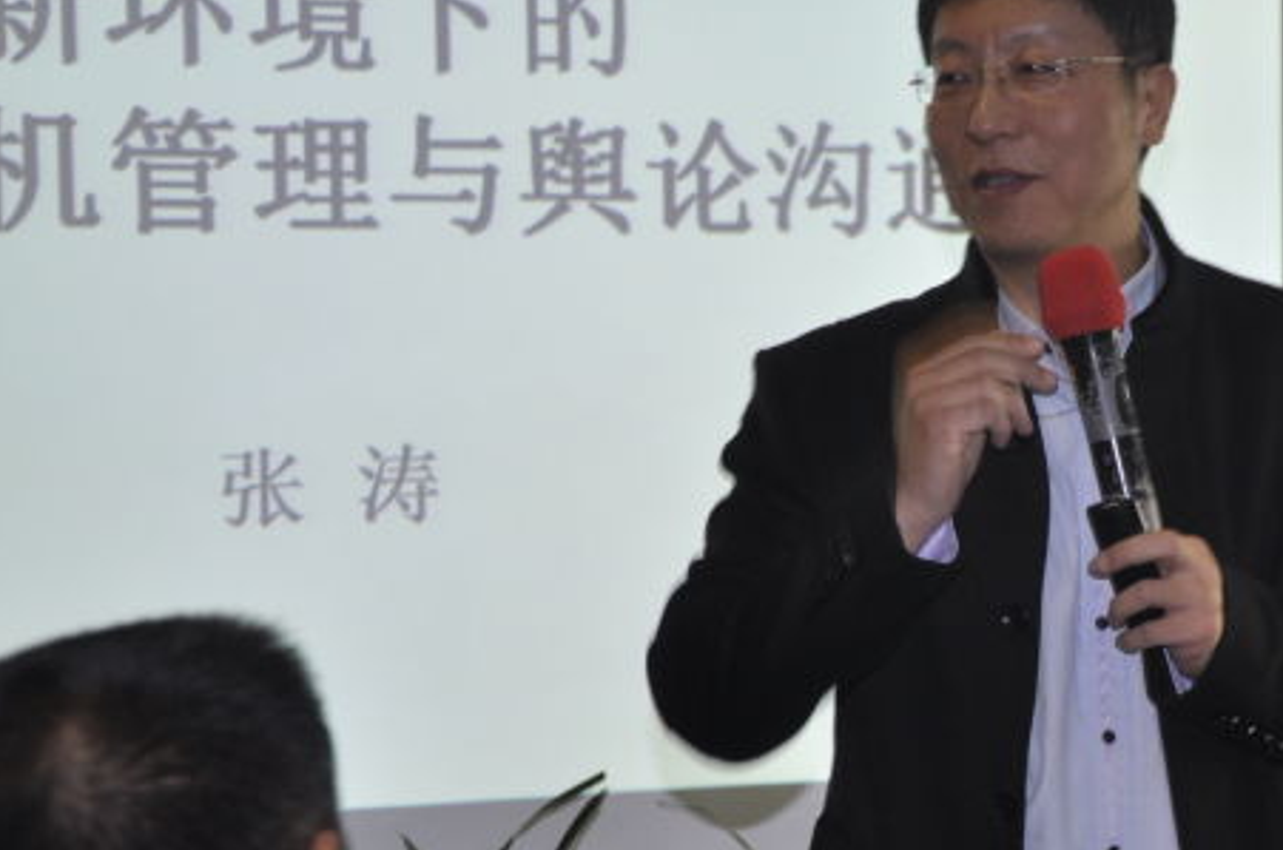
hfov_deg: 15.3
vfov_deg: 10.3
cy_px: 425
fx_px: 4732
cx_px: 1124
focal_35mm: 133
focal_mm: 50
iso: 400
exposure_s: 1/30
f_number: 5
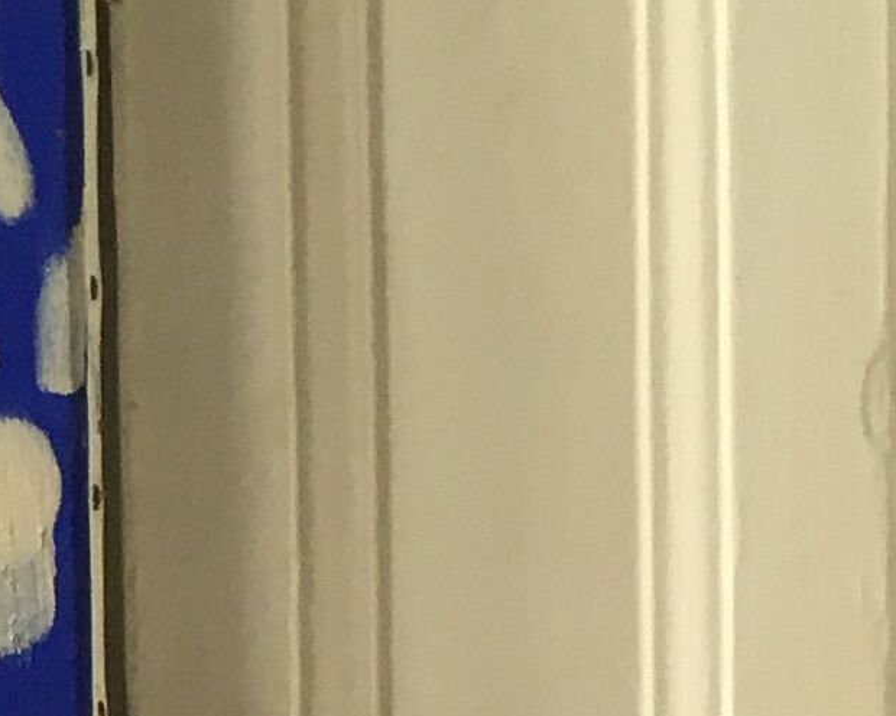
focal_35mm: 184
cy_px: 2204
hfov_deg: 9.9
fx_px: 4879
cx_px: -733
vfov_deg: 7.4
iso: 25
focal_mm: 4.15
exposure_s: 1/33
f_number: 2.2
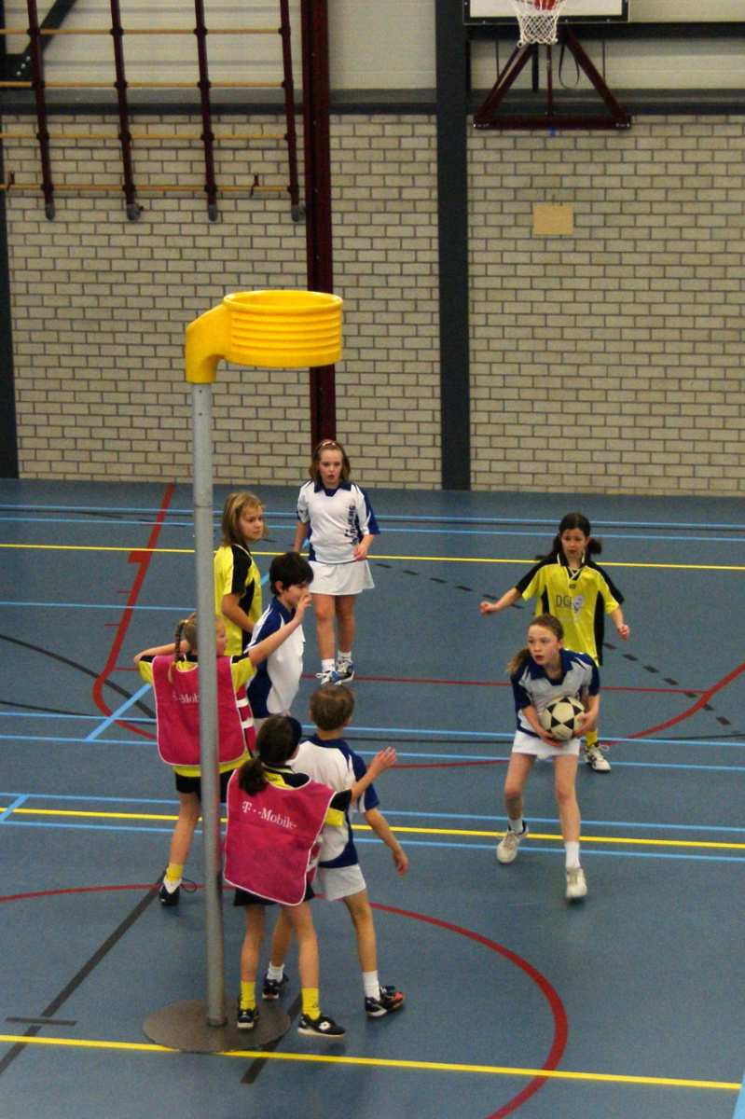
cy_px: 560
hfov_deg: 29.8
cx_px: 372
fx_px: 1398
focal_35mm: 45
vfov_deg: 43.6
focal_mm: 30
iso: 800
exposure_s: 1/160
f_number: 4
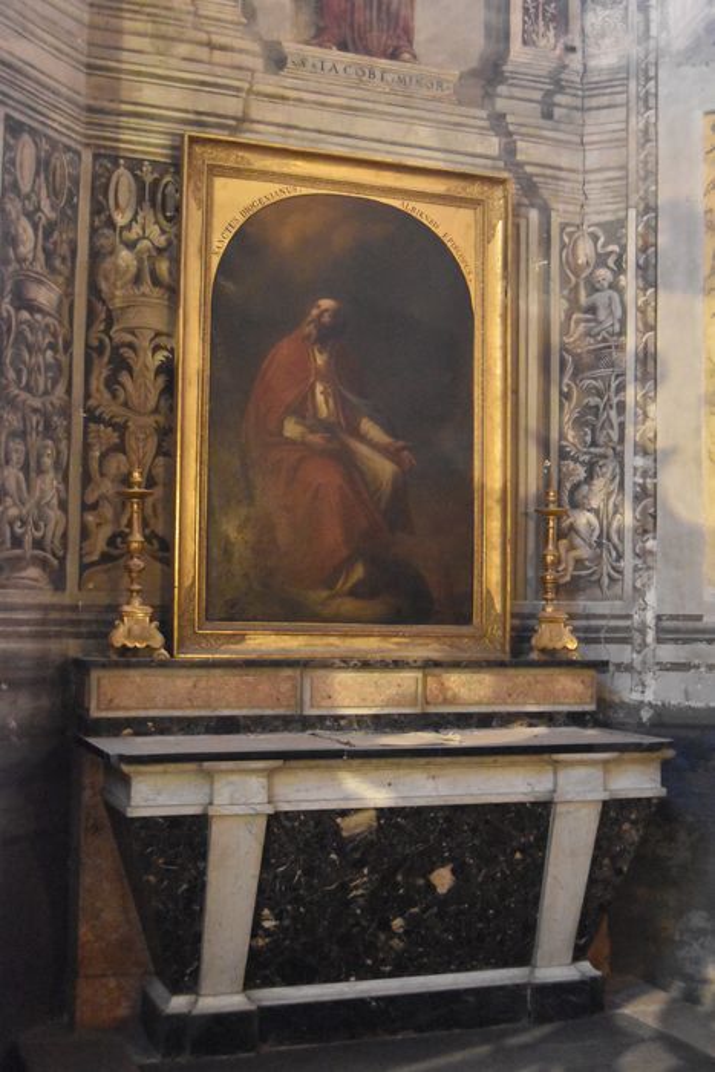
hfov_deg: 29.0
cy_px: 536
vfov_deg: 42.3
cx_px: 358
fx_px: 1385
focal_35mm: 46
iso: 12800
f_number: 4.2
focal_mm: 31
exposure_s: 1/40
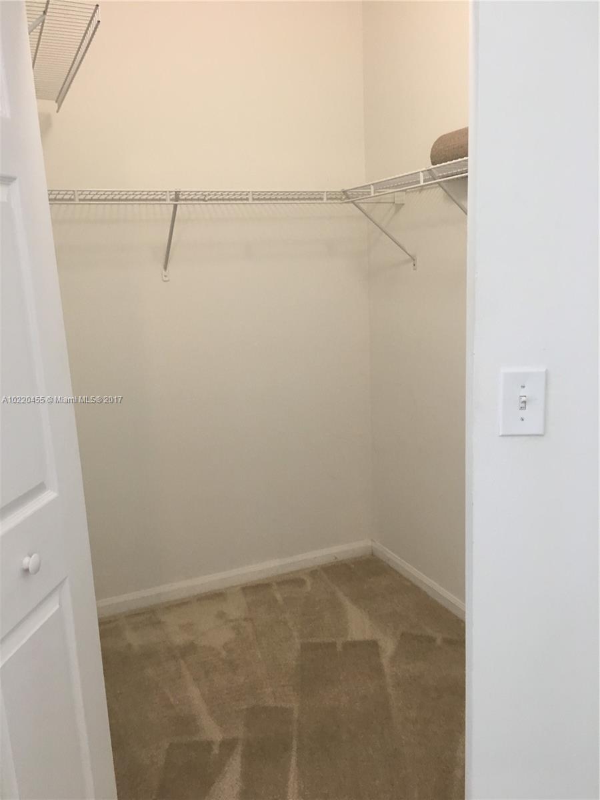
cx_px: 300
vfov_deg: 61.7
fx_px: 670
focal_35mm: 29
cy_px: 400
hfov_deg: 48.2
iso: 100
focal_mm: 4.15
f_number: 2.2
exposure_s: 1/30
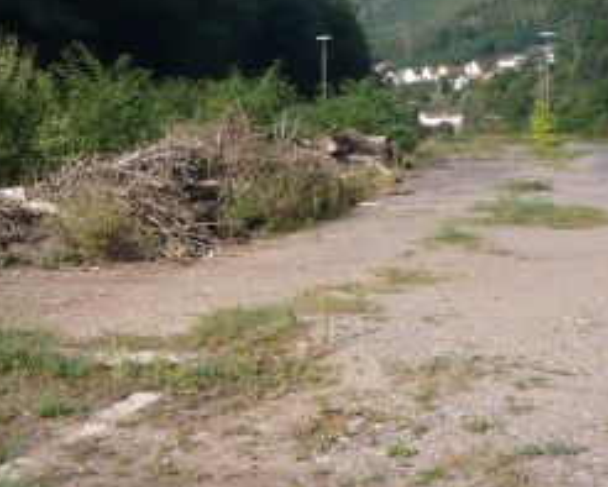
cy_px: 109
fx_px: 1098
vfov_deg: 24.7
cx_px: 237
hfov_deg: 30.8
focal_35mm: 61
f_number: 4
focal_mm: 5.2
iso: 100
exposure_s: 1/400
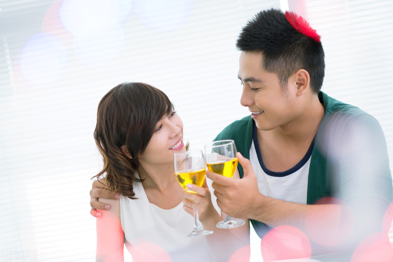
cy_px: 131
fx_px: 928
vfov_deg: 16.1
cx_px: 196
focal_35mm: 85
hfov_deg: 23.9
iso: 100
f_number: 2.5
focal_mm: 85
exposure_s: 1/60
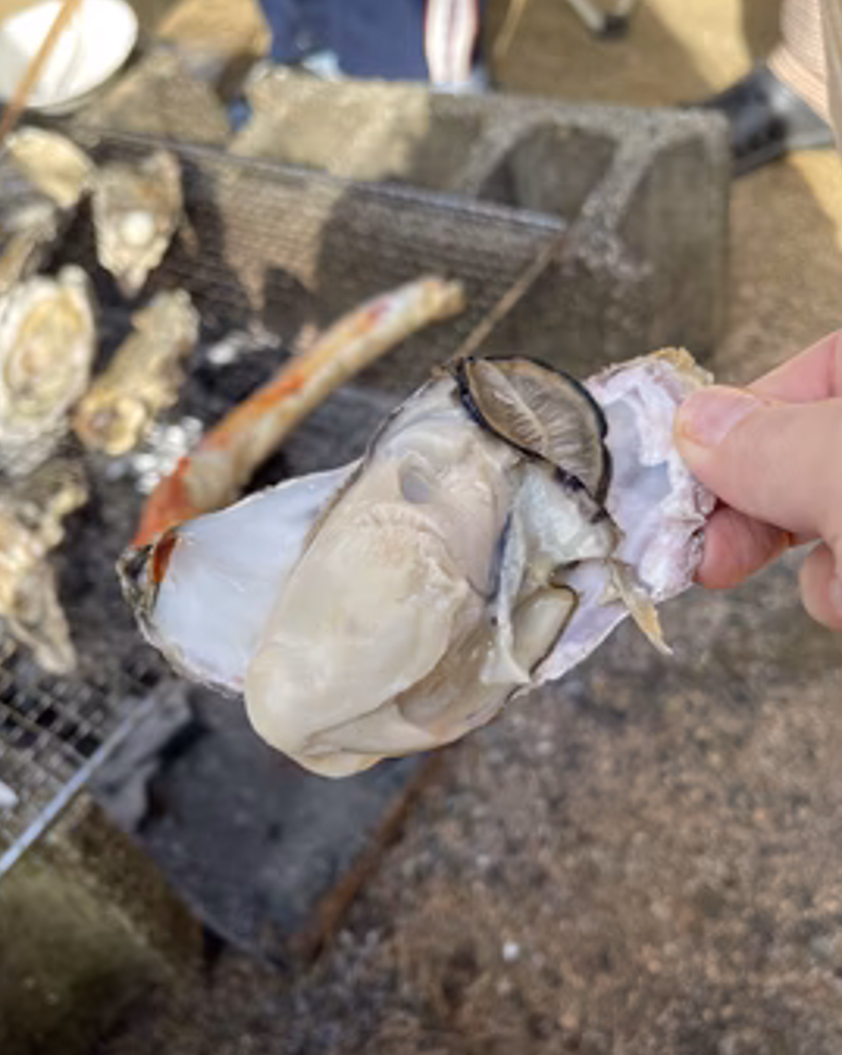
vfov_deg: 60.4
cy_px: 557
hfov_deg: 49.9
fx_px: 905
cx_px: 423
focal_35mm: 29
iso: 32
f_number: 1.6
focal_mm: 5.1
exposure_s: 1/765
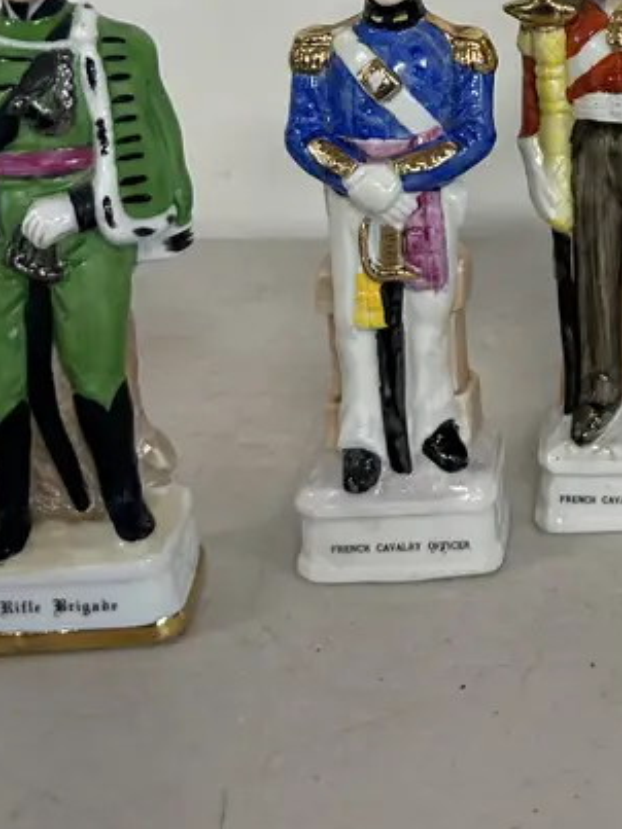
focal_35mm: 61
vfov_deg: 30.1
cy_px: 60
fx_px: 1462
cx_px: 680
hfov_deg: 22.7
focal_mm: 6.86
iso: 200
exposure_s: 1/100
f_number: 1.78
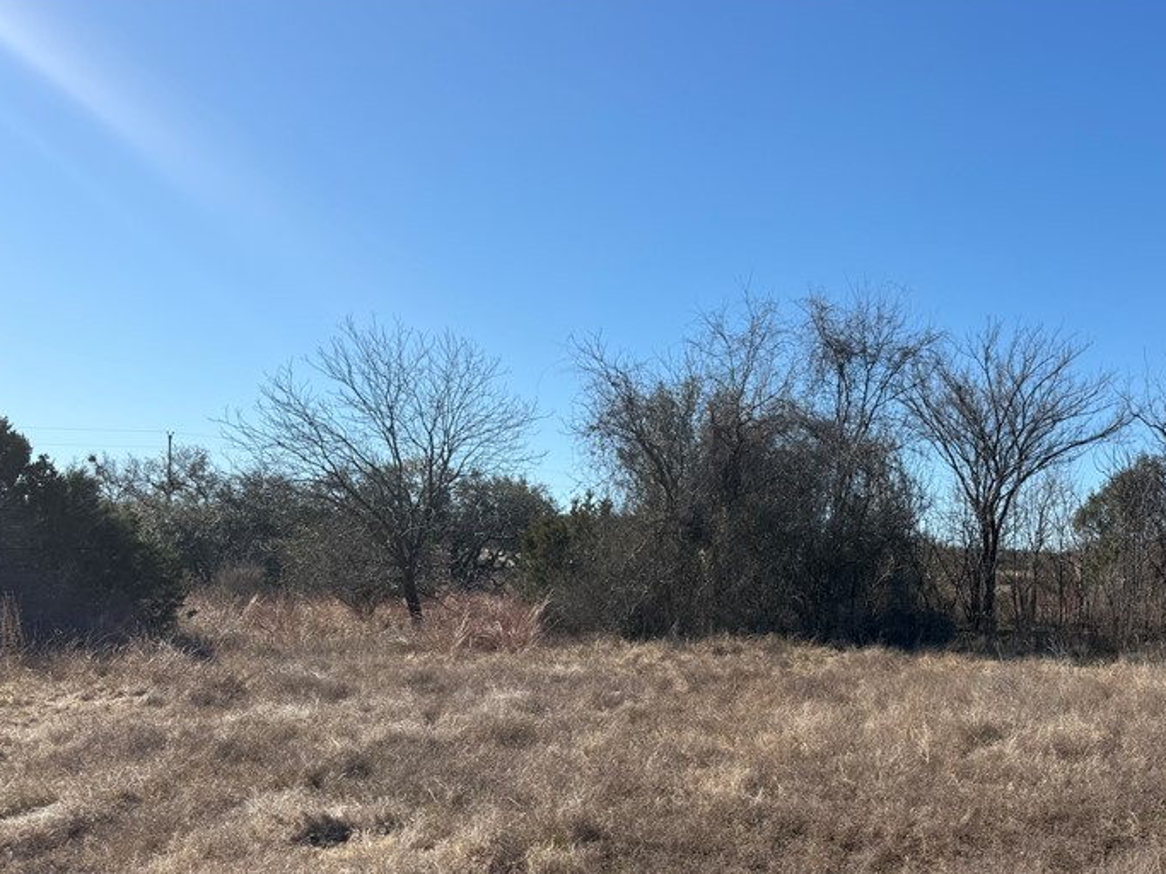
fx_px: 1212
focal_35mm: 36
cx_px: 828
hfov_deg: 49.9
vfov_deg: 38.8
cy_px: 640
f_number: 1.78
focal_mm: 6.76
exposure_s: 1/4167
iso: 80
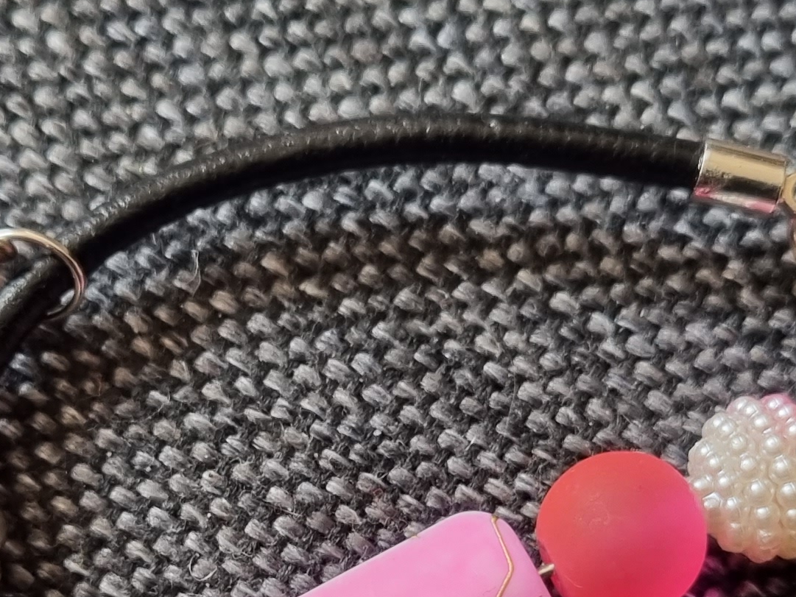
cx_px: 359
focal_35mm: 97
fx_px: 2231
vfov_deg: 15.0
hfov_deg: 20.2
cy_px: 579
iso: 320
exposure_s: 1/50
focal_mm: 5.4
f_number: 1.8
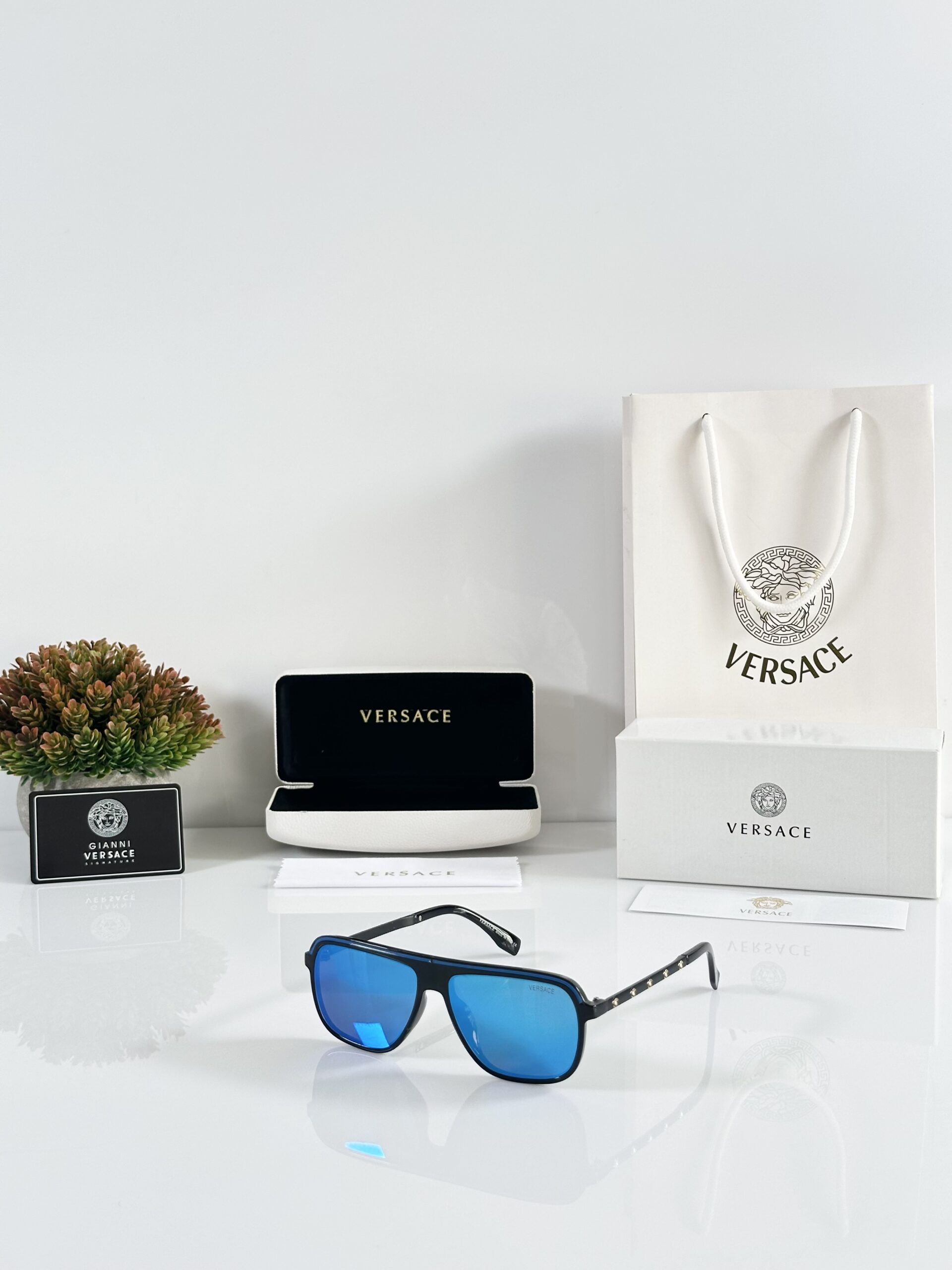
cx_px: 476
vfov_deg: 39.7
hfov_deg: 30.3
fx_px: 1760
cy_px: 635
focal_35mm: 48
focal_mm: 6.86
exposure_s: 1/128
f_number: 1.78
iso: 80
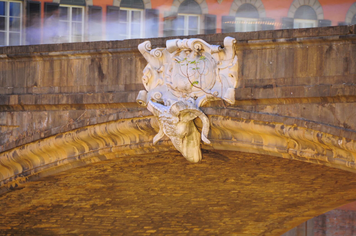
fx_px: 2963
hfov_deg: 6.9
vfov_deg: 4.6
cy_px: 118
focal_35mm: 300
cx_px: 178
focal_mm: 200
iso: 320
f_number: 5.6
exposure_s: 6
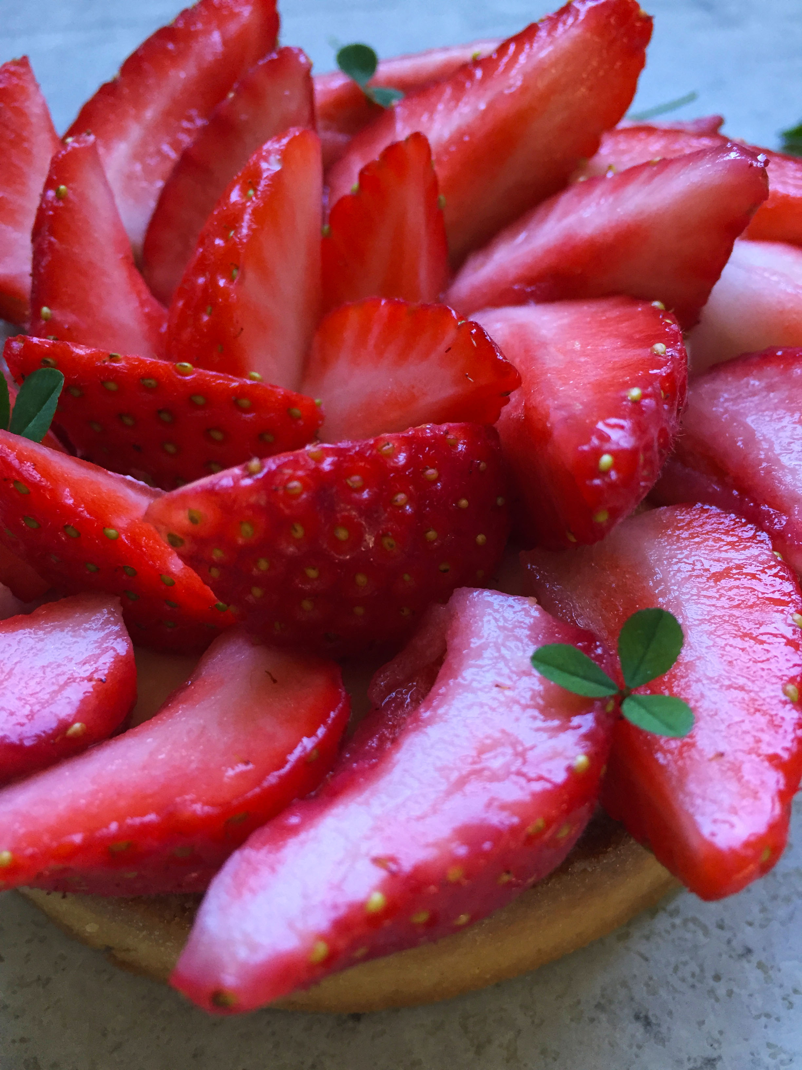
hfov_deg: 48.2
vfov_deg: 61.7
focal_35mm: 29
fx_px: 896
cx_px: 401
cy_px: 535
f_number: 2.2
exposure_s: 1/33
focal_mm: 4.15
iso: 64
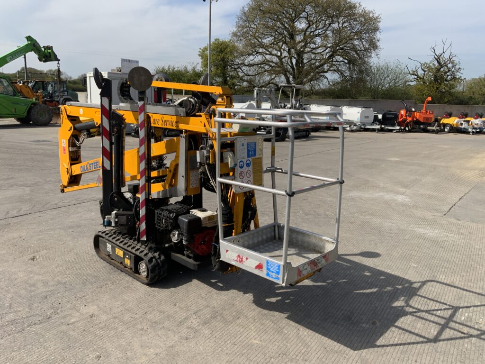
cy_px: 182
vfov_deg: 48.2
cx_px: 242
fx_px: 406
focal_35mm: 29
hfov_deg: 61.7
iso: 20
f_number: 1.8
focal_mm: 3
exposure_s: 1/2141
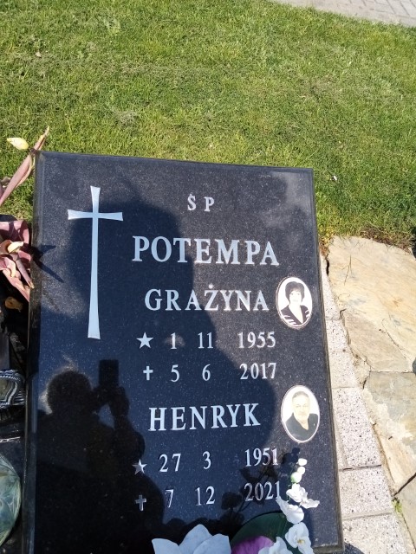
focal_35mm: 26
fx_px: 417
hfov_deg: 53.1
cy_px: 277
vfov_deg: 67.3
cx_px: 208
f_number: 1.8
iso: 106
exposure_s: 1/1182
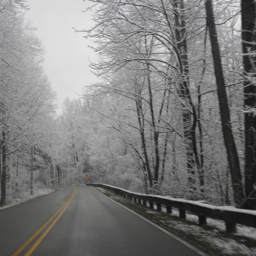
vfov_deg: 26.5
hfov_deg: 26.5
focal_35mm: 65
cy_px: 128
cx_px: 110
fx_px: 544
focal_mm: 9.9
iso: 100
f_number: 4
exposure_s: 1/160
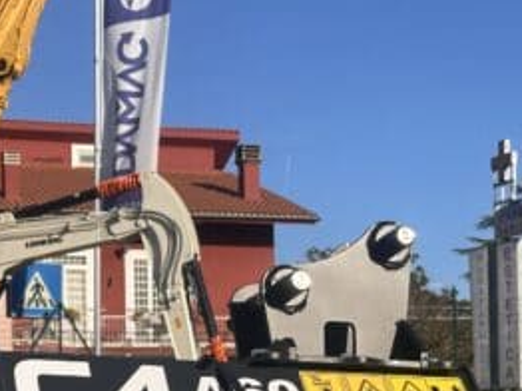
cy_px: 397
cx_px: 227
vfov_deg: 13.2
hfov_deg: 17.9
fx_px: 1657
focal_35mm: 110
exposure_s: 1/5000
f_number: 1.78
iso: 64
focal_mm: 6.86
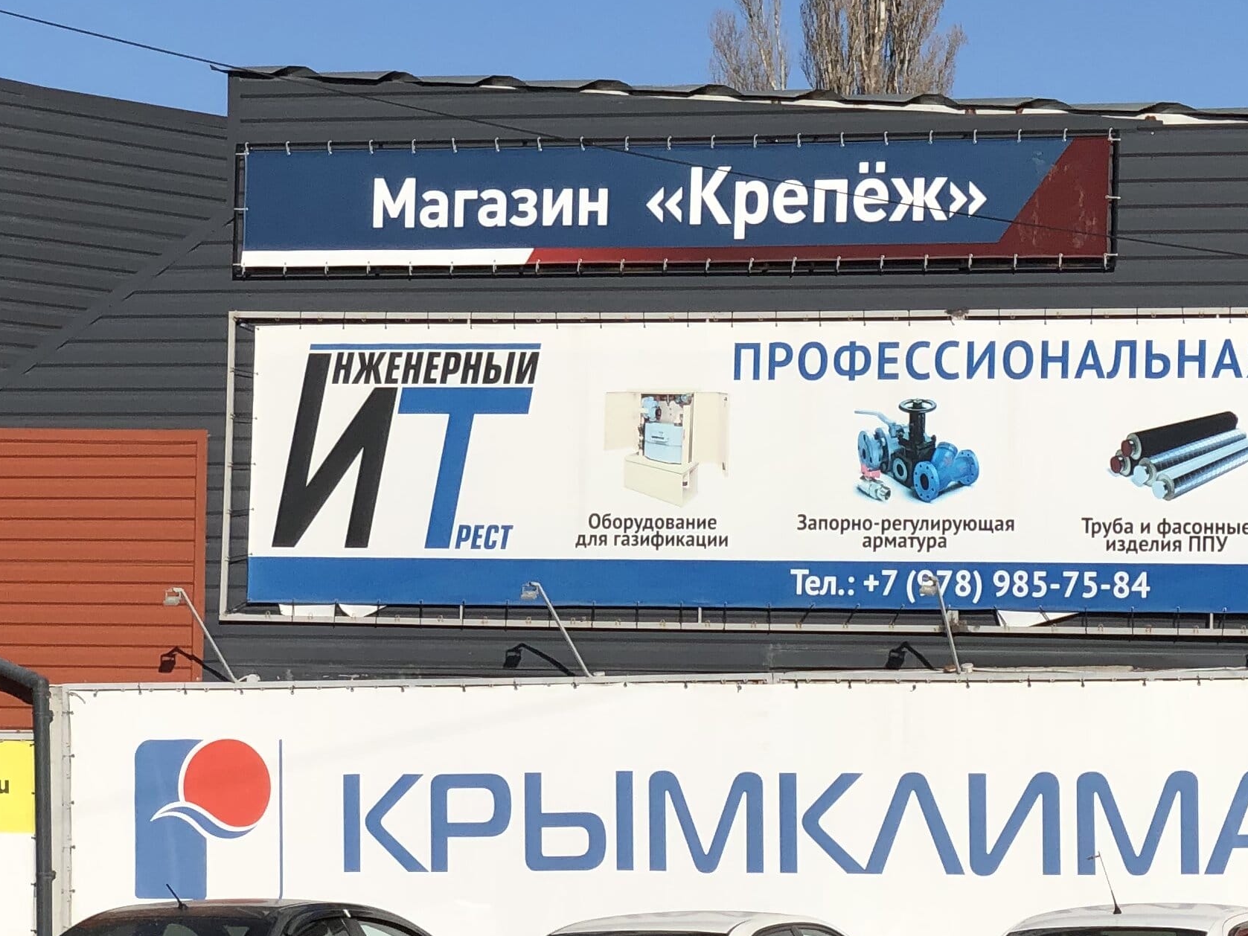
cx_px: 1436
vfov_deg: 11.8
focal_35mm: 125
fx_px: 4507
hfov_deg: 15.3
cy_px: 652
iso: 16
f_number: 2.4
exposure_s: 1/2088
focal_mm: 6
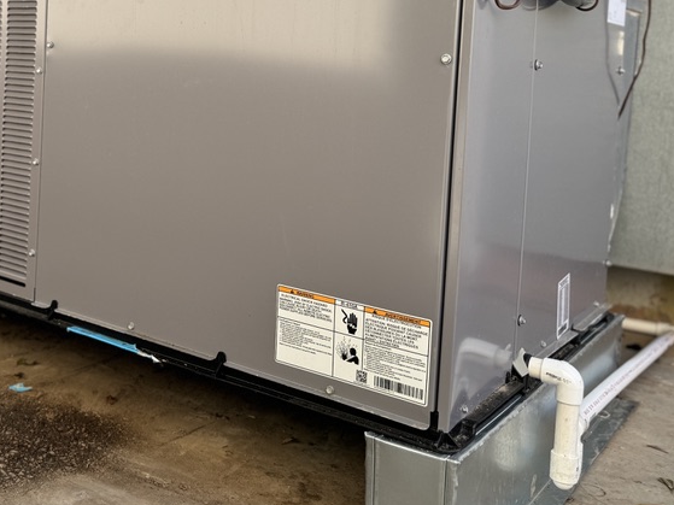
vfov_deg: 31.9
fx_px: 857
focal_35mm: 44
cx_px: 121
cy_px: 96
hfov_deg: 40.9
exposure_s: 1/609
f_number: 1.78
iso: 80
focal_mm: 6.76
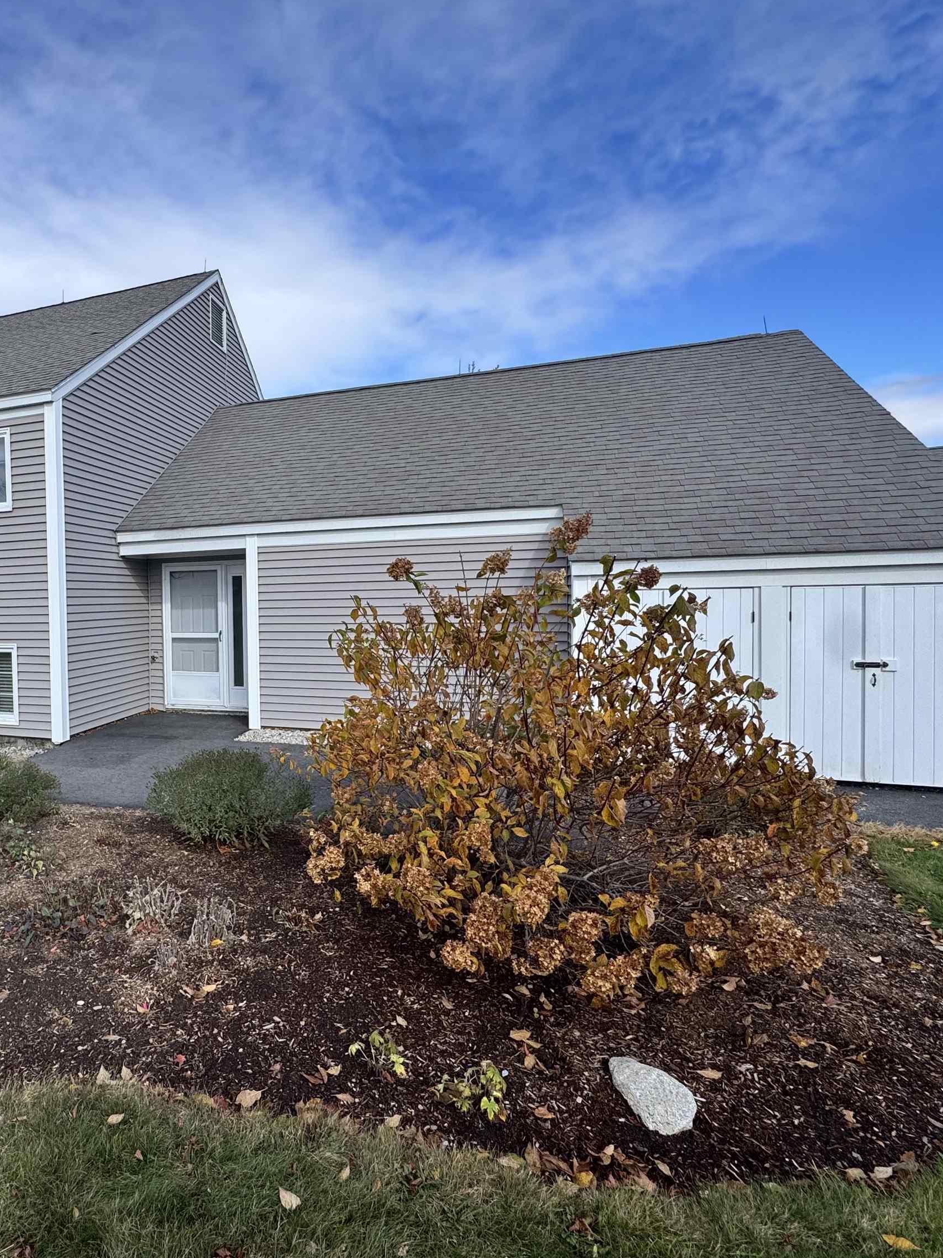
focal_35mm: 19
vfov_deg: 84.7
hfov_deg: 64.6
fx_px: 690
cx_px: 238
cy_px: 620
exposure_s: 1/921
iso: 40
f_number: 2.2
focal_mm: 2.22
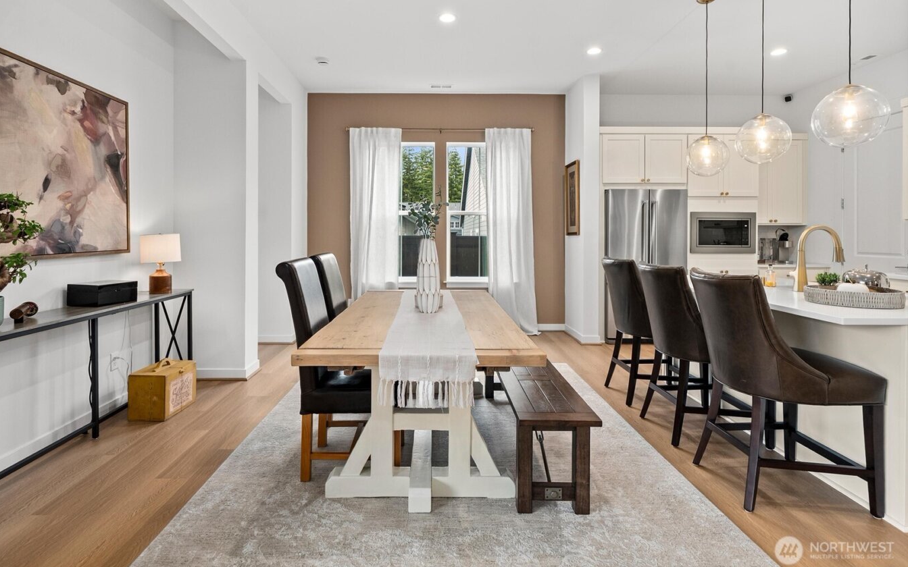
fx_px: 421
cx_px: 438
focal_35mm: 17
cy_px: 256
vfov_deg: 67.8
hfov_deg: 94.3
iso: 1000
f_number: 7.1
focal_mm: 16
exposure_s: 1/8
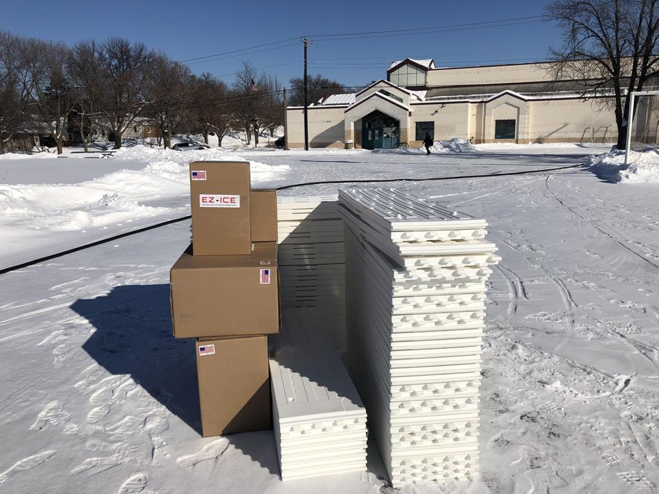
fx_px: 533
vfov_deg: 49.7
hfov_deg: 63.4
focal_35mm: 28
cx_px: 330
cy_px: 247
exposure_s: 1/9804
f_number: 1.8
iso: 25
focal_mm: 3.99
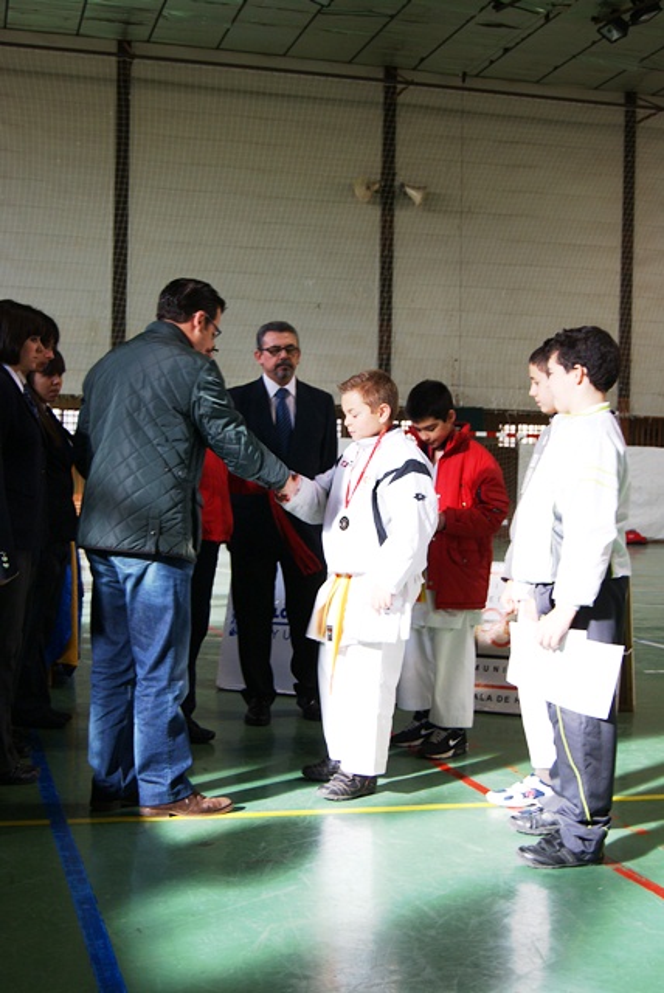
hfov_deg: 25.8
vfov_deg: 37.8
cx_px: 332
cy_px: 496
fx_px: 1449
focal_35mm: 52
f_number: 4.5
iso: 160
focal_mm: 35
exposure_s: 1/60
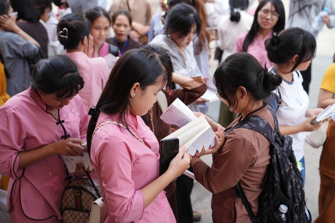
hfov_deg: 40.4
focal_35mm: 49
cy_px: 112
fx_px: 456
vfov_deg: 27.5
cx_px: 168
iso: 400
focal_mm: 49
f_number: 2.8
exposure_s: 1/640
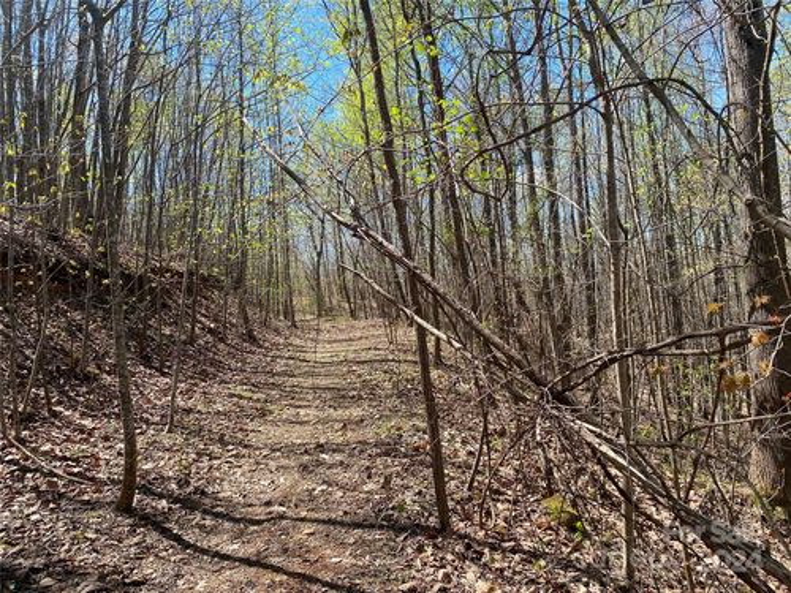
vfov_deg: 53.1
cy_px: 296
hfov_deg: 67.3
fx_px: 594
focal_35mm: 26
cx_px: 396
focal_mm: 4.25
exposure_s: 1/934
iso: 32
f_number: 1.8
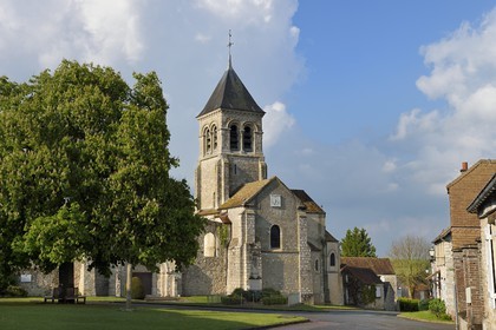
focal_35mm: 50
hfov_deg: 39.6
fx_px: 689
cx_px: 248
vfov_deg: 27.0
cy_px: 165
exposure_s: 1/250
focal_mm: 50
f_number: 14
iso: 200
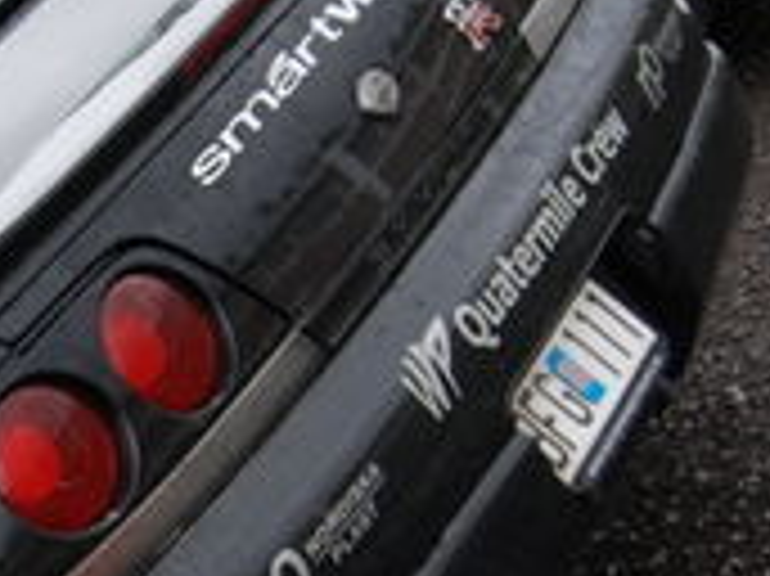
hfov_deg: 17.9
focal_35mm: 103
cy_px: 508
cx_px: -234
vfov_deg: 14.2
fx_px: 2285
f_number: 4
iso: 100
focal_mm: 19
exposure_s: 1/60
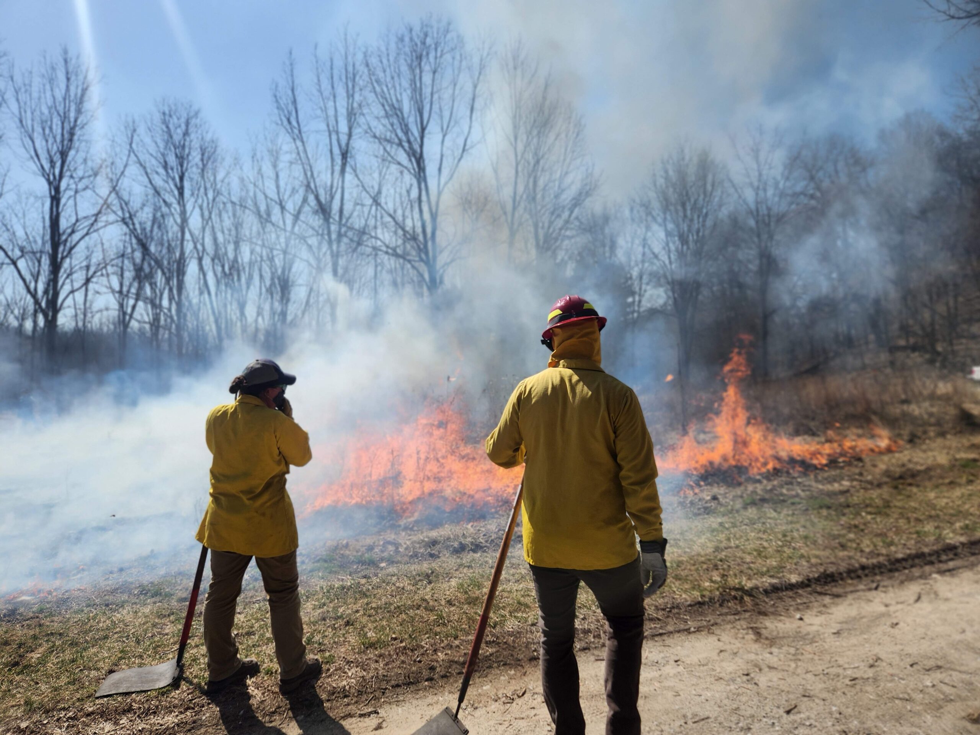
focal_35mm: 23
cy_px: 368
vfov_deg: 58.9
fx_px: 651
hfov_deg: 73.9
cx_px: 490
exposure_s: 1/2621
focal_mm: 5.4
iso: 20
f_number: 1.8
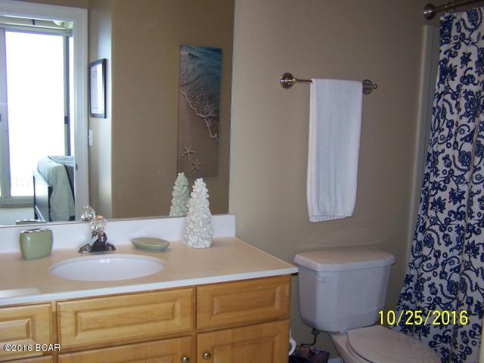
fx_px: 531
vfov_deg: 37.7
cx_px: 242
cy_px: 182
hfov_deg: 49.0
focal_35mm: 38
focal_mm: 6.3
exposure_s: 1/60
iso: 80
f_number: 2.8
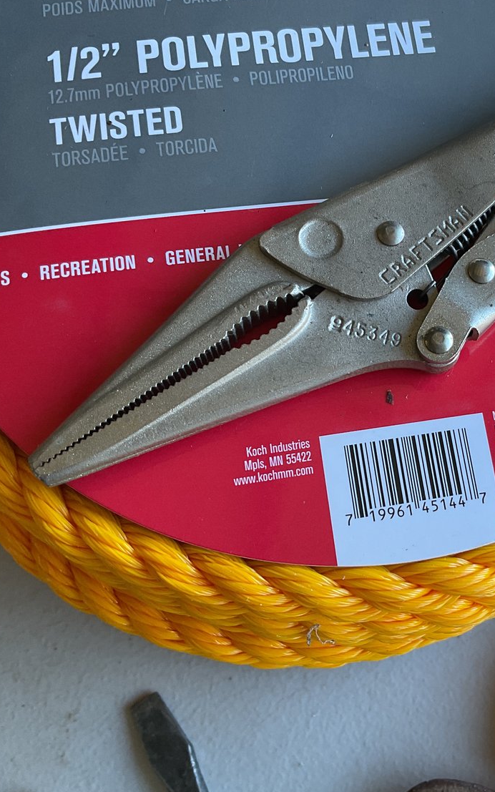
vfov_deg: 47.2
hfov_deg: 29.4
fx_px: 906
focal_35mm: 42
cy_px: 391
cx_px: 440
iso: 40
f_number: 1.8
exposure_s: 1/60
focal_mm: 3
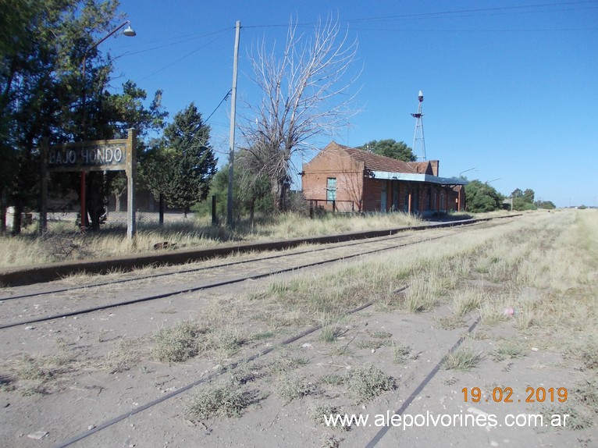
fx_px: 484
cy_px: 224
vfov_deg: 49.7
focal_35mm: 28
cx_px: 299
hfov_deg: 63.5
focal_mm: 4
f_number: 5.4
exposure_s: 1/320
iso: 80
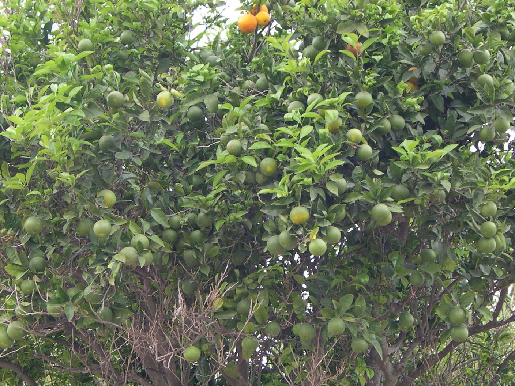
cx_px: 263
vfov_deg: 16.1
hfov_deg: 21.3
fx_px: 1369
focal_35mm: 92
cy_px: 177
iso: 100
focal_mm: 12.2
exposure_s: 1/98
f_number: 3.4
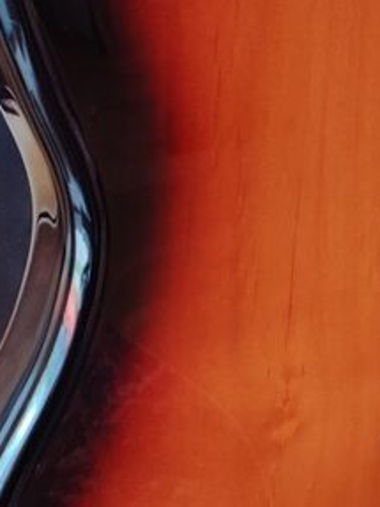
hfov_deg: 15.6
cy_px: 5
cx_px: 316
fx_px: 1377
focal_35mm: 94
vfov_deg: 20.3
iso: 500
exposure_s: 1/50
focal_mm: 4.75
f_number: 1.65
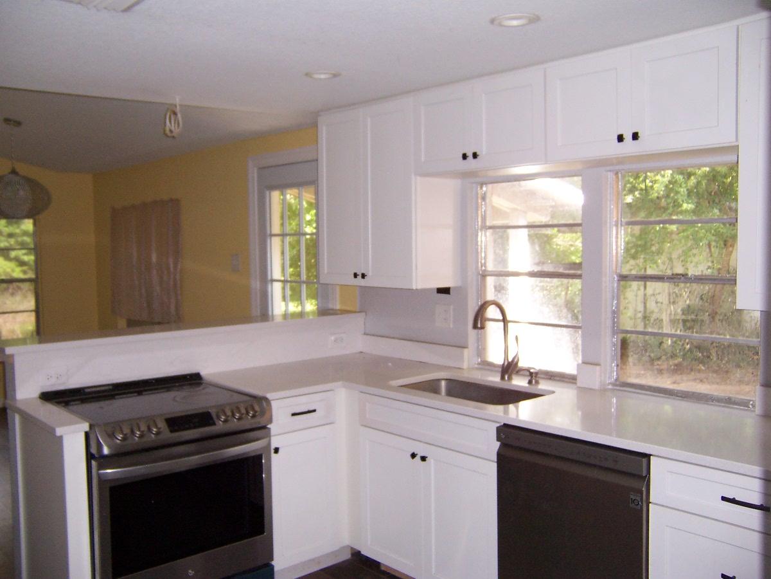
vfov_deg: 42.9
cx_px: 386
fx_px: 735
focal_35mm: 33
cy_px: 290
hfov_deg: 55.4
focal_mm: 5.5
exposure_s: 1/60
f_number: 2.8
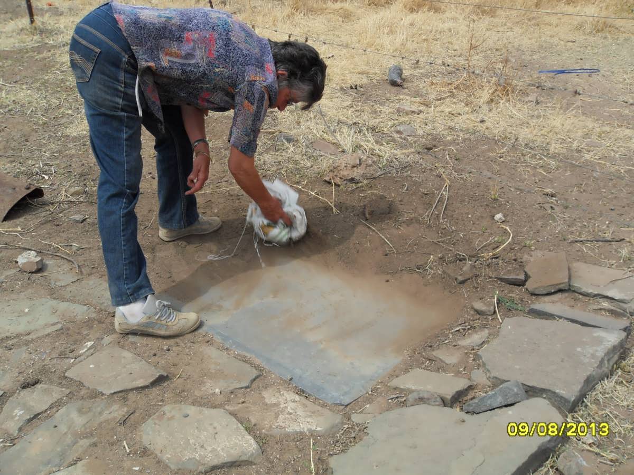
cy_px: 238
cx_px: 317
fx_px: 641
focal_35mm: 35
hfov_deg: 52.6
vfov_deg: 40.7
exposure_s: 1/180
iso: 80
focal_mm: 6.3
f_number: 8.2
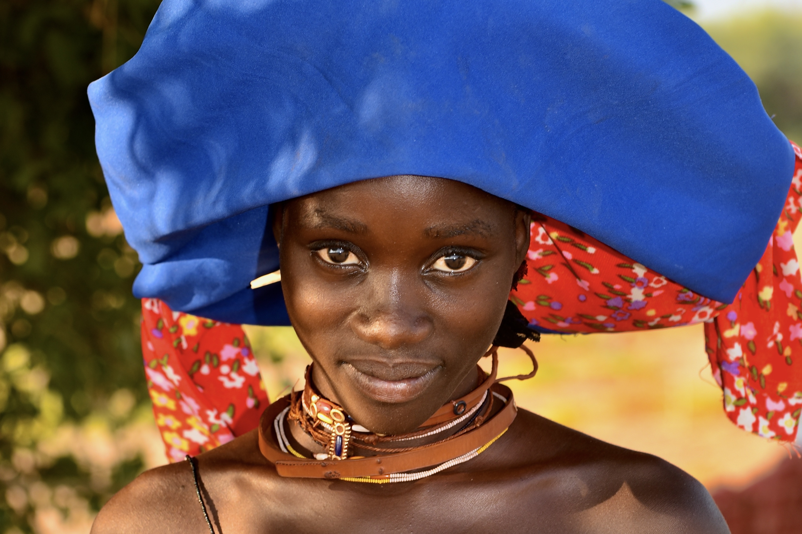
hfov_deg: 20.8
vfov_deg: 14.0
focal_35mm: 98
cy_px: 267
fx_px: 2183
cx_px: 401
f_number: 5.6
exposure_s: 1/125
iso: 250
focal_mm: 98
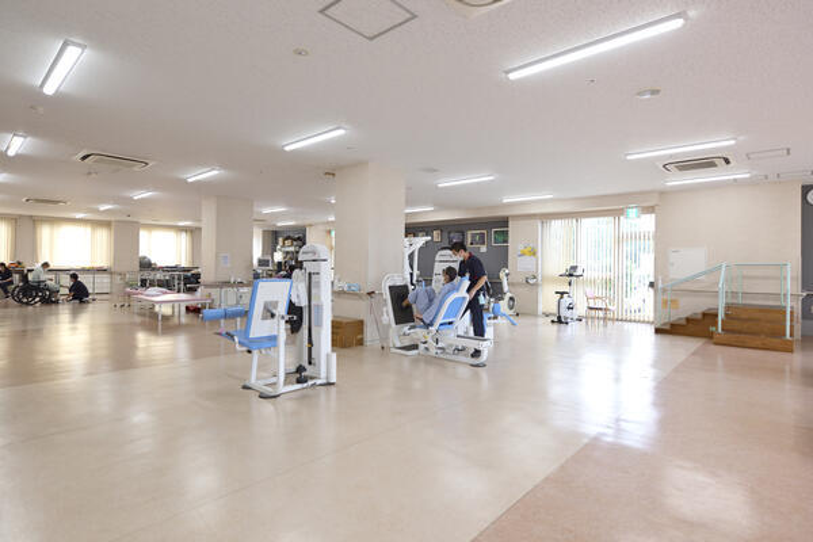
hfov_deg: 90.0
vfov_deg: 67.4
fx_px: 406
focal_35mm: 18
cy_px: 271
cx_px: 406
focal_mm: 18
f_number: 7.1
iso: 250
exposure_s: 1/80
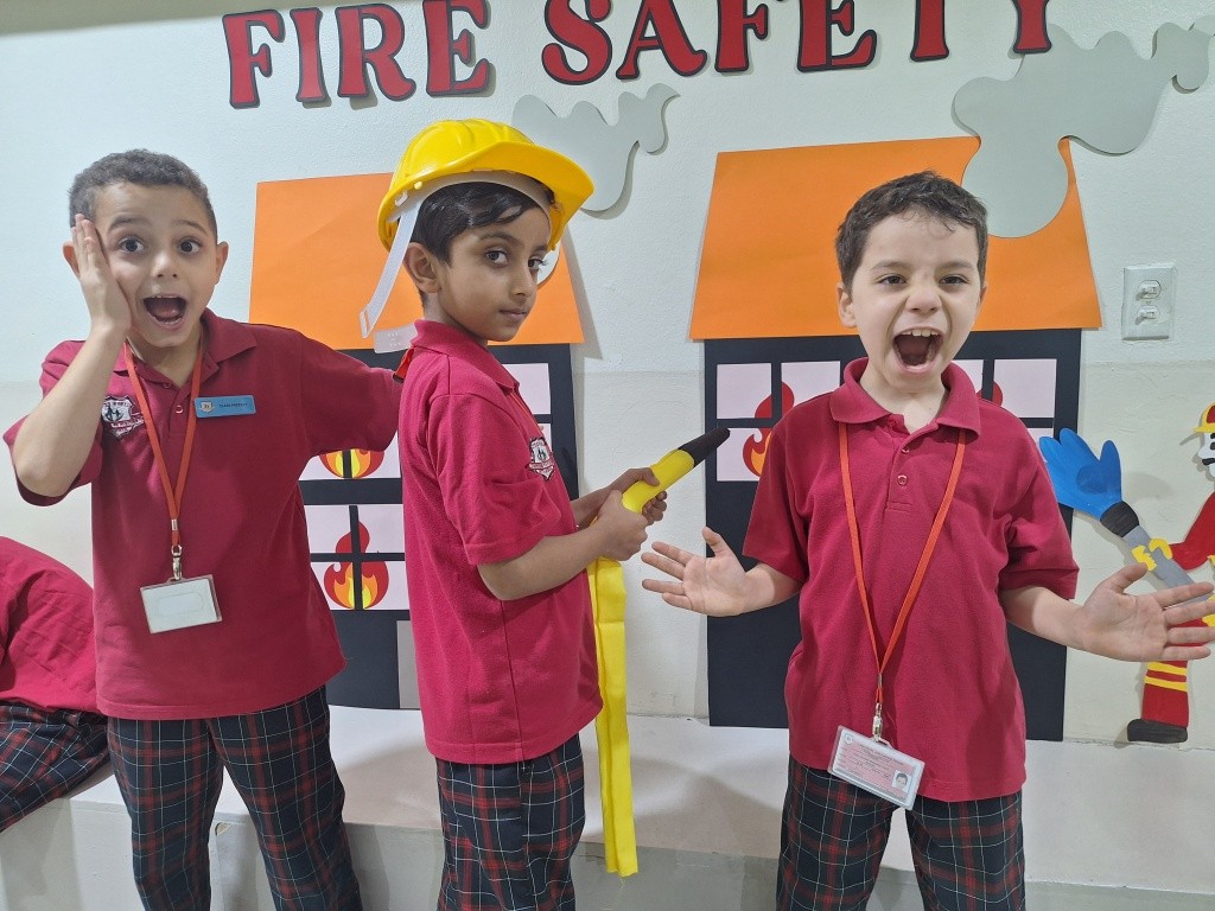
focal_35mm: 23
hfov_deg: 73.9
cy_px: 456
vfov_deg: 58.9
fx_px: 807
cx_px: 608
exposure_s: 1/40
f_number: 1.8
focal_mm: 5.54
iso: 100
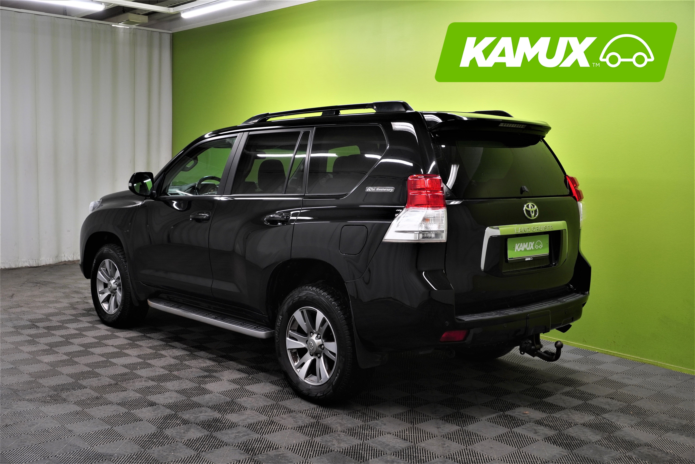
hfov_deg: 51.3
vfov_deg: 35.5
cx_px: 348
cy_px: 232
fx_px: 724
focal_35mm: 38
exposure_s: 1/20
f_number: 7.1
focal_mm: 25
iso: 320
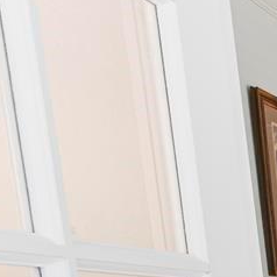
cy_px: 403
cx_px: 919
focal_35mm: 80
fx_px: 724
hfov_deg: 10.2
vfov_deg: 19.2
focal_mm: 14
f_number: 9
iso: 200
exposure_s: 1/1.67
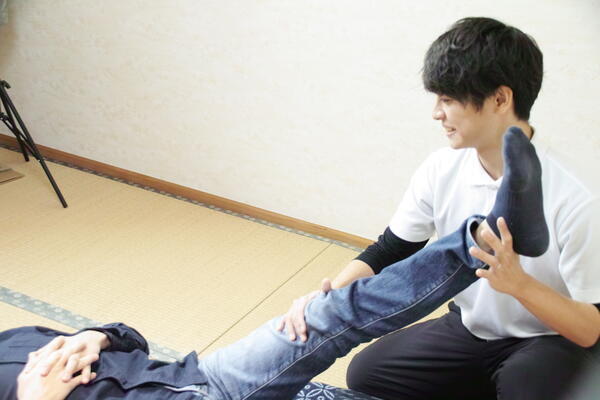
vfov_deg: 28.1
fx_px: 800
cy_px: 200
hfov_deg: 41.1
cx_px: 300
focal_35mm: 48
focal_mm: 32
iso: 800
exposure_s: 1/15
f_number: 4
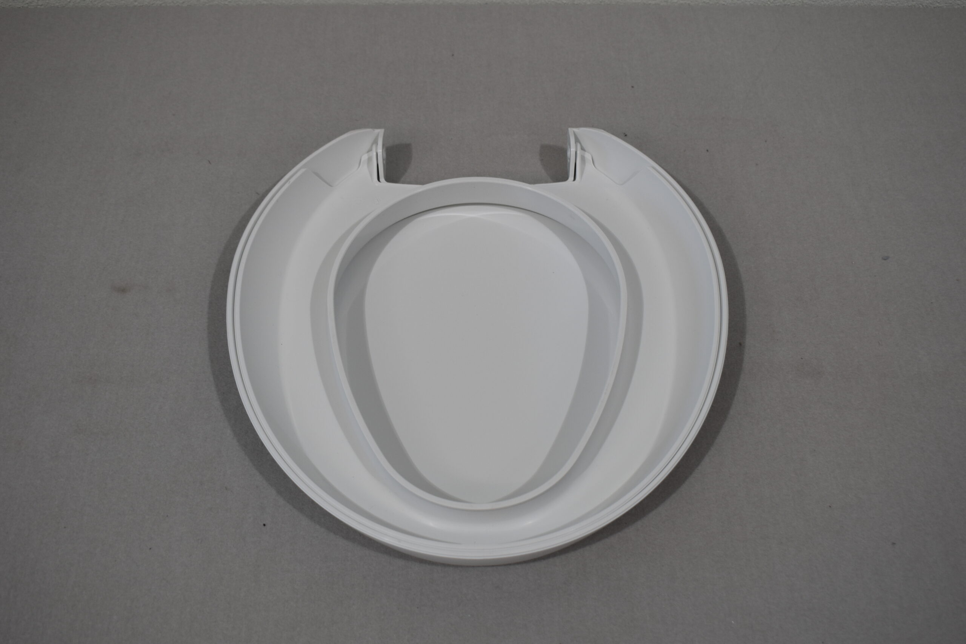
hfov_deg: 47.9
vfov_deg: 33.0
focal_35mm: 40
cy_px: 322
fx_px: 1087
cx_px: 483
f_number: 5.6
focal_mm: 27
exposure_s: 1/125
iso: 220
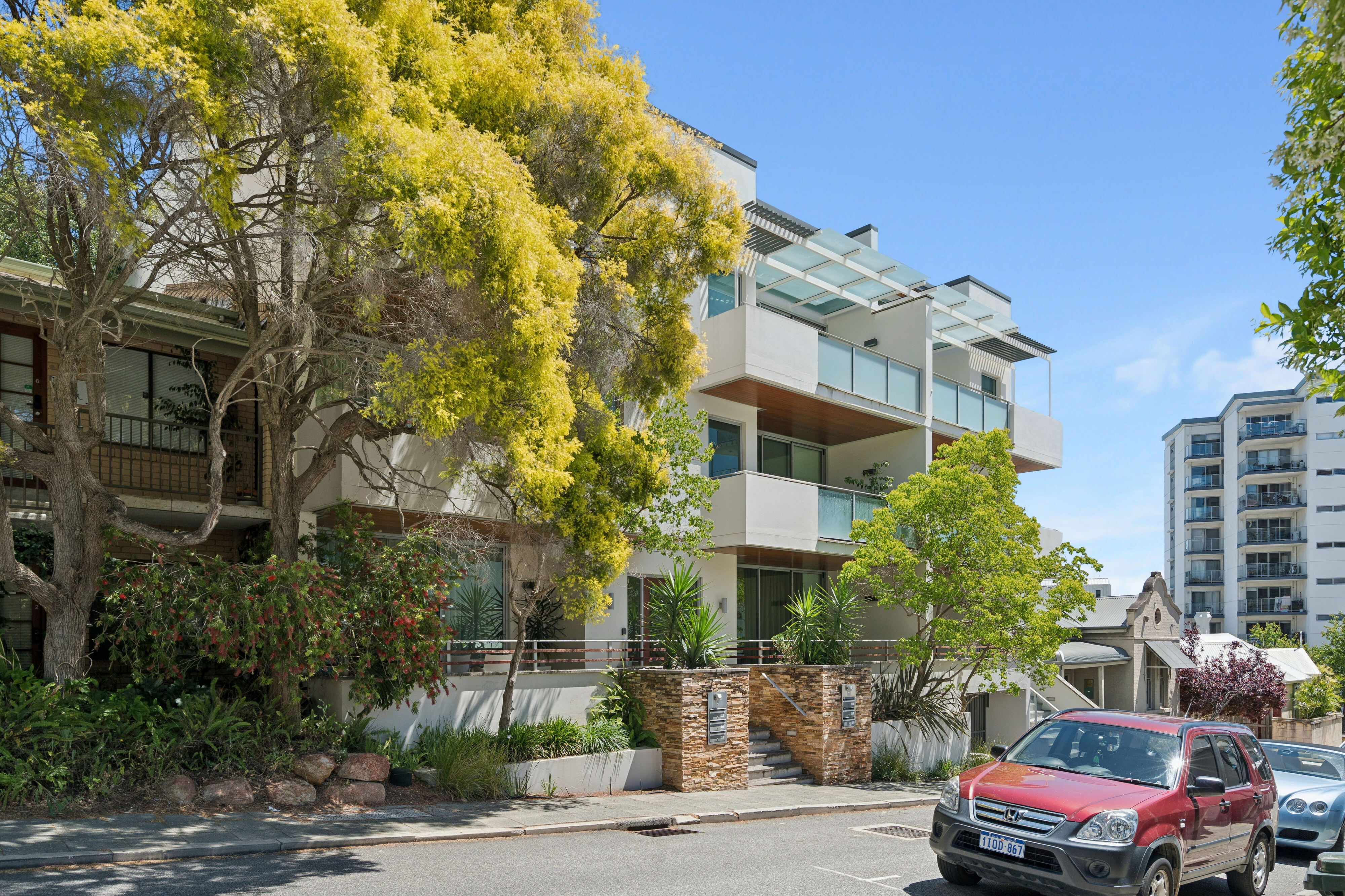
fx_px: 785
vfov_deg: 59.5
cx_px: 672
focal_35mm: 21
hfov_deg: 81.2
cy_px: 448
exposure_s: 1/320
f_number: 8
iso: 400
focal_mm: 21
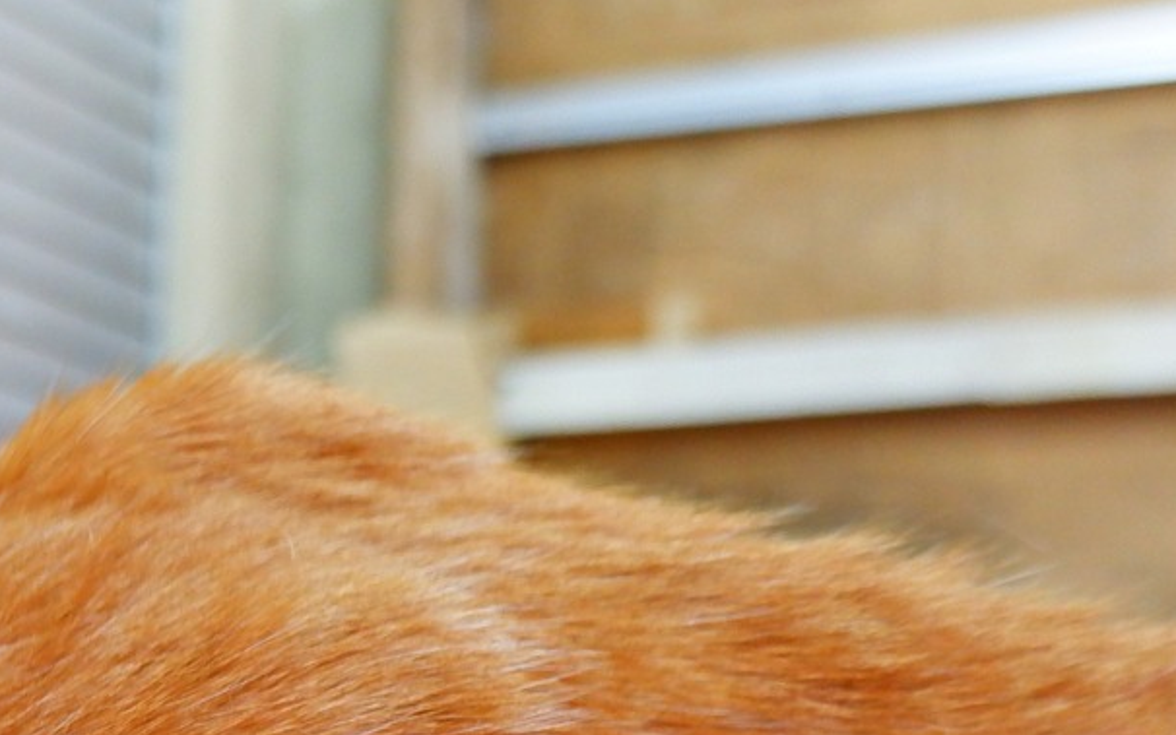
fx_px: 3174
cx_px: -268
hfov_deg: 19.6
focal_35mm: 99
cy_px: 1126
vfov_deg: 12.5
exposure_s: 1/34
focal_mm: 15
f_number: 3.5
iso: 640
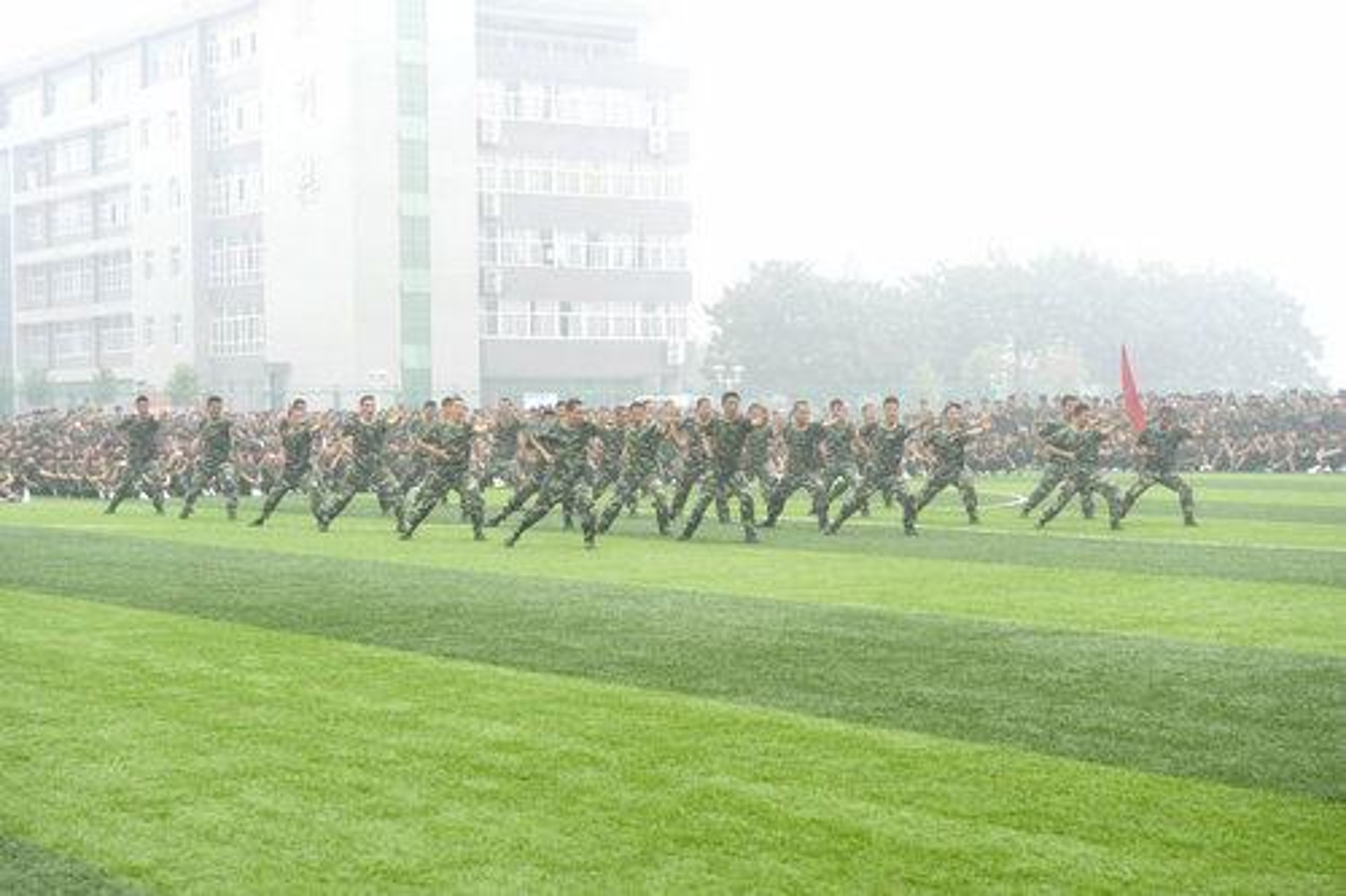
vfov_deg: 19.4
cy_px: 448
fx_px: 2616
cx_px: 673
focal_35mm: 70
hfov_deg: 28.9
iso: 640
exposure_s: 1/125
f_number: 5.6
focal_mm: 70
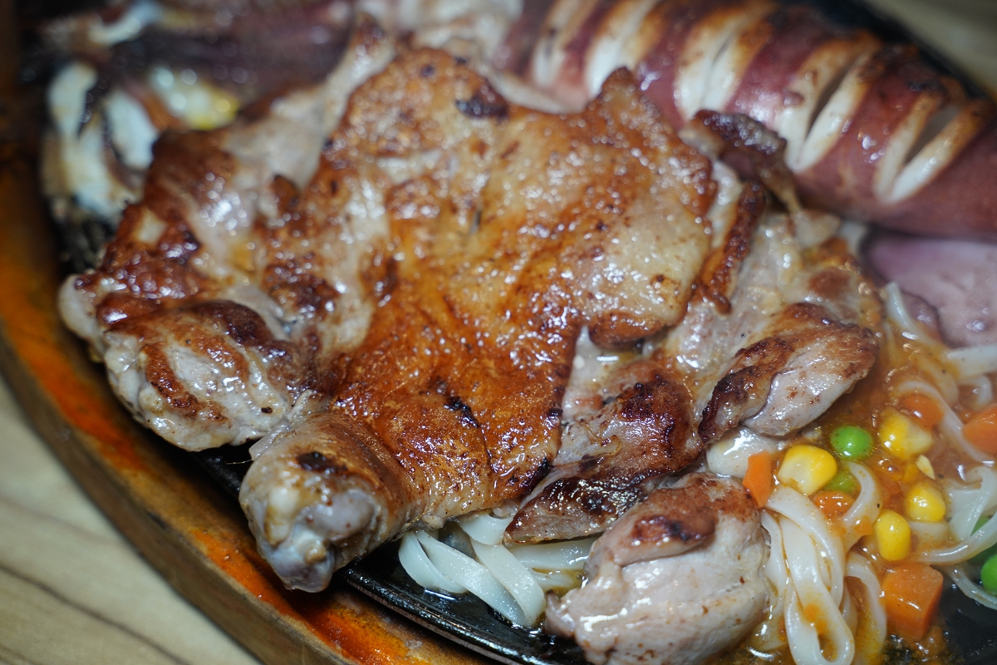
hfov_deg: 27.0
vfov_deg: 18.2
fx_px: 2077
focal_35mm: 75
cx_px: 498
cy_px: 332
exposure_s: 1/160
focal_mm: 75
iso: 800
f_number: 4
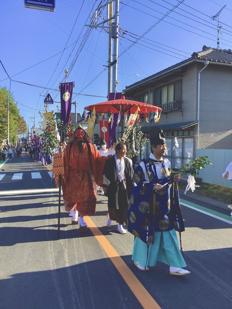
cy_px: 154
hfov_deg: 45.4
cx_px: 116
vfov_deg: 58.4
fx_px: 277
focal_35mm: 31
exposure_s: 1/684
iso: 25
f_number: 2.4
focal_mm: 3.3
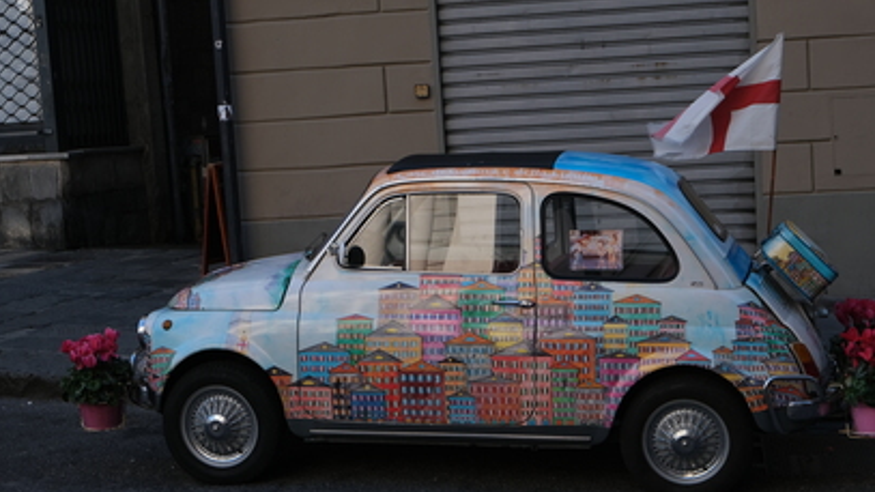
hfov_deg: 33.2
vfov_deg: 19.1
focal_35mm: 63
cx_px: 513
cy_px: 237
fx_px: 1462
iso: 160
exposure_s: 1/180
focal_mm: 32.9
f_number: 5.6
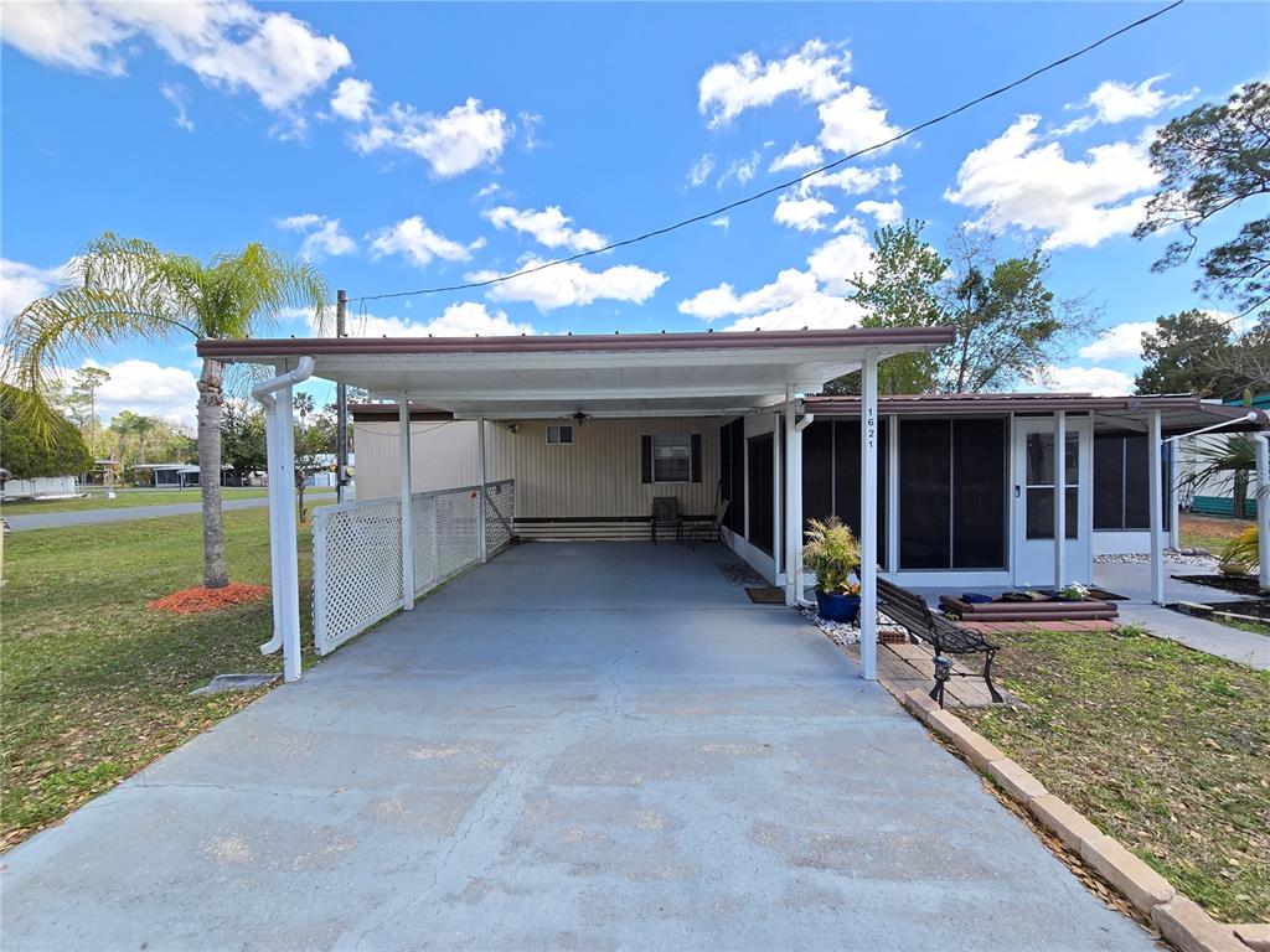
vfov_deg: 89.9
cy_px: 476
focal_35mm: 13
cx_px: 635
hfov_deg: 106.2
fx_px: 477
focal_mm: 2.2
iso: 50
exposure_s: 1/836
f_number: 2.2
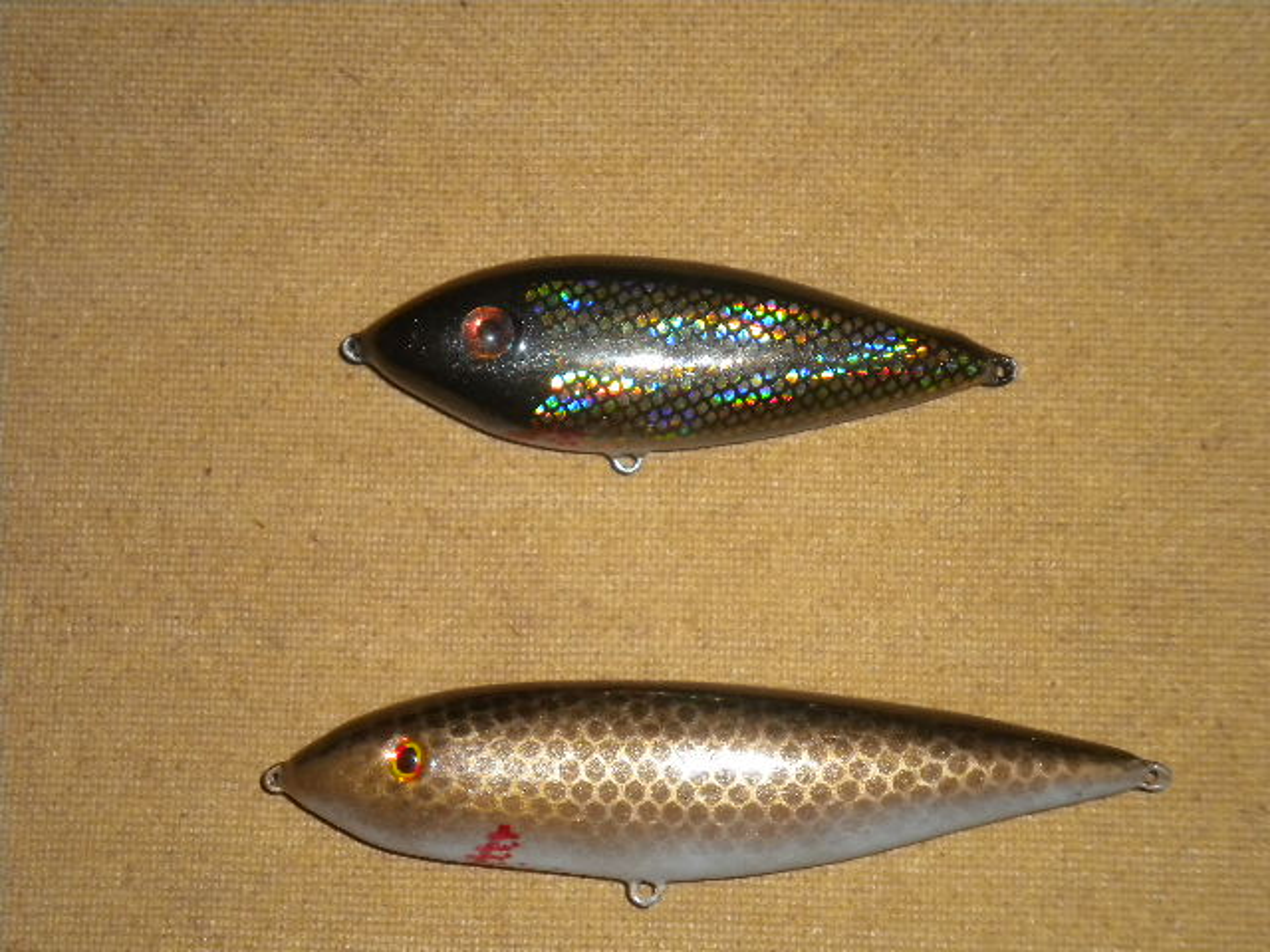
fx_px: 2495
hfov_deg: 28.6
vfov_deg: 21.6
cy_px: 476
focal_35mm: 68
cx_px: 635
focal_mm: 12.3
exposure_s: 1/60
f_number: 4.6
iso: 400
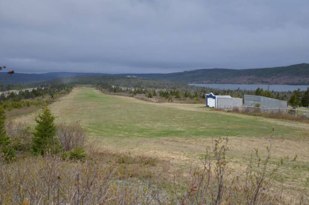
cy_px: 105
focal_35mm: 55
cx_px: 155
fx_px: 467
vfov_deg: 24.7
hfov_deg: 36.6
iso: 500
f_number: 4.5
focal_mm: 35
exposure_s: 1/2500
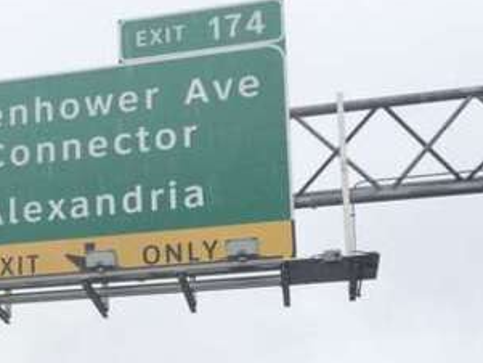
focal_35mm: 77
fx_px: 1075
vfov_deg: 18.6
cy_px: 373
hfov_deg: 23.8
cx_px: -42
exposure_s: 1/291
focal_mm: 4.15
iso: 32
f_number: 2.2
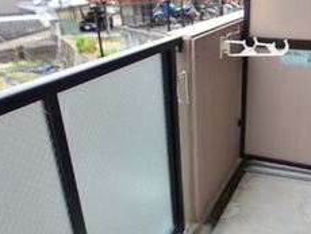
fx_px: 315
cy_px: 118
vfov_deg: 40.8
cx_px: 218
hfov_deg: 51.2
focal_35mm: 35
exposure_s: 1/60
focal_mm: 10
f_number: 3.5
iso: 220
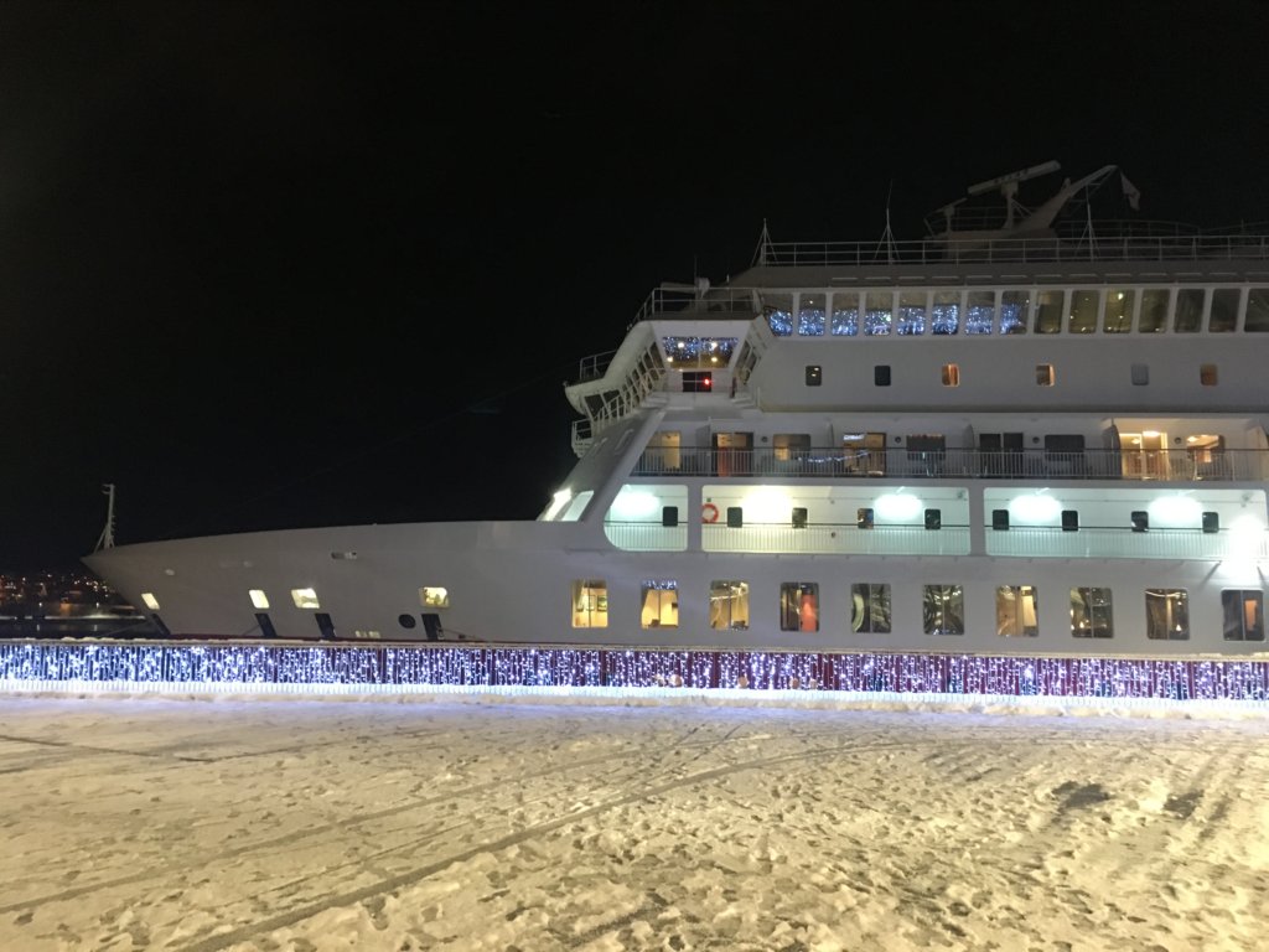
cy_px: 476
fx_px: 1063
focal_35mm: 29
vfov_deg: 48.2
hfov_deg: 61.7
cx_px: 634
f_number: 2.2
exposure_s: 1/17
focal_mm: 4.15
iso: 250
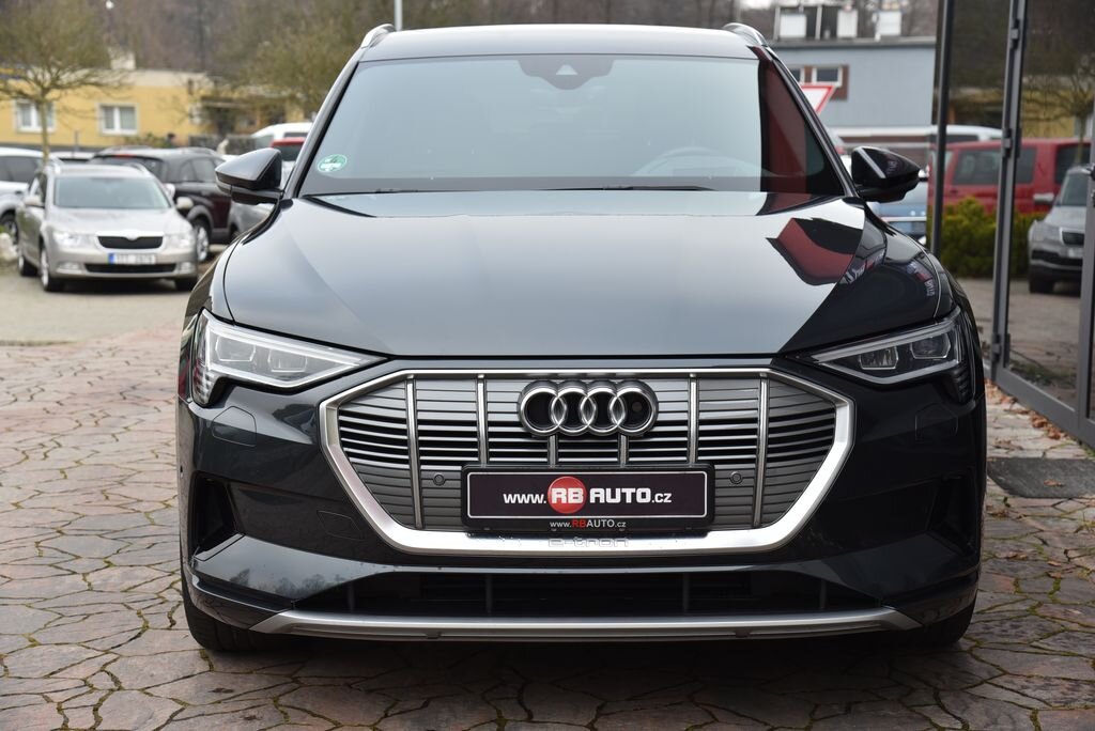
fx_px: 1978
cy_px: 366
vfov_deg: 20.9
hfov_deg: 30.9
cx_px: 548
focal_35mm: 65
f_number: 5.6
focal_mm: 65
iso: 500
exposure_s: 1/125
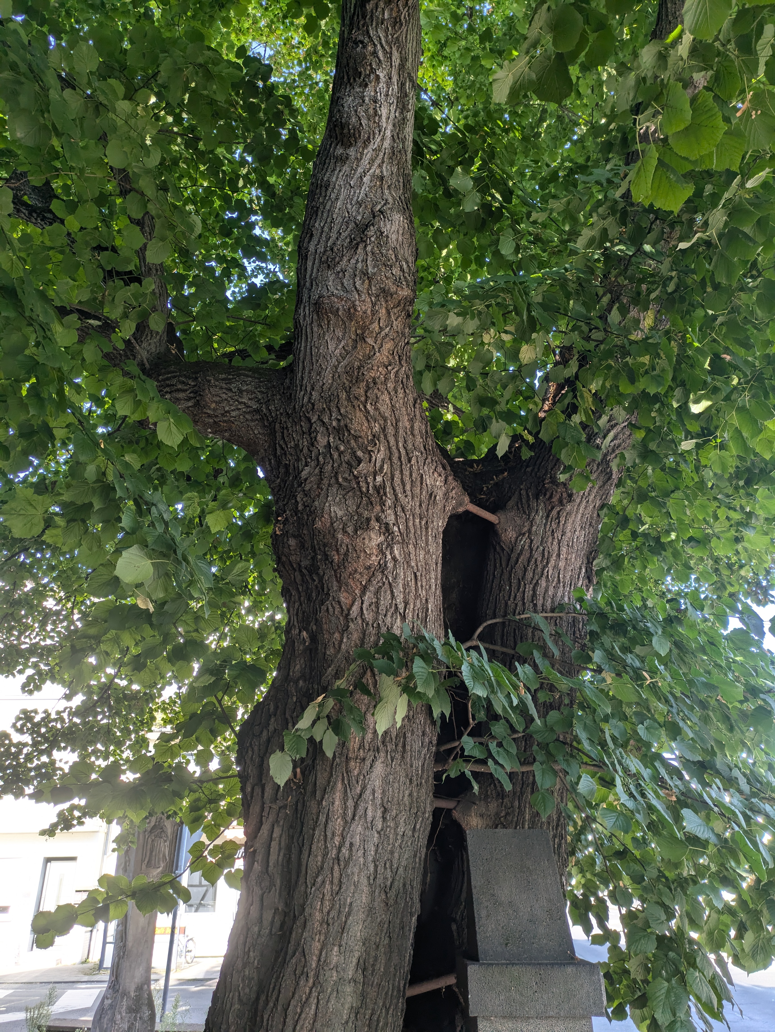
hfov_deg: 54.9
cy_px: 516
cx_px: 388
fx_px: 746
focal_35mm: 25
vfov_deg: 69.4
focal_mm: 5.43
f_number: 1.89
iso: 72
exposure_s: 1/273
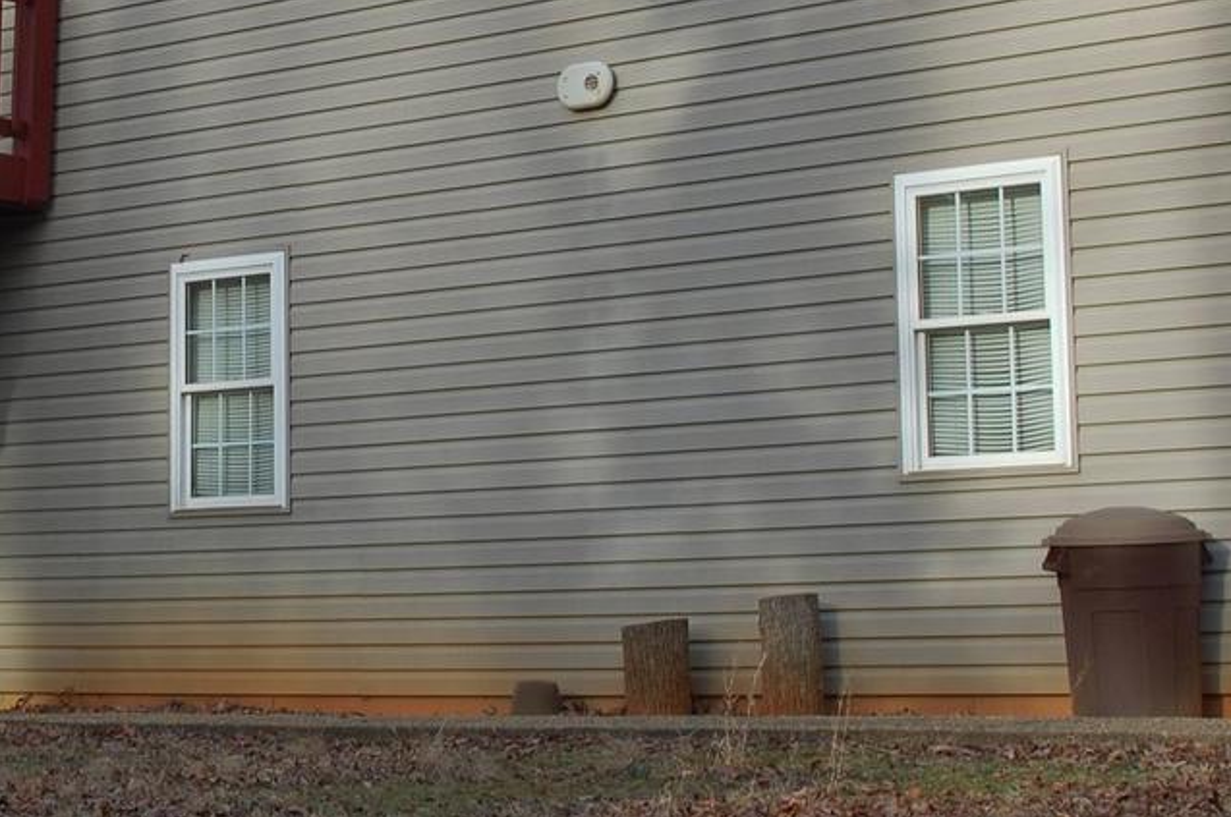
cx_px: 182
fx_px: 3244
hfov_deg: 21.1
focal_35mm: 95
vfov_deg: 14.3
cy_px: 146
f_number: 6.3
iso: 200
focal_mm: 28
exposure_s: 1/160
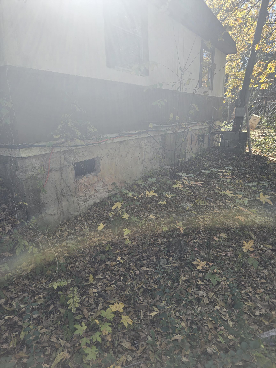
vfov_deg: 73.9
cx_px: 138
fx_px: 245
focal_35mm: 23
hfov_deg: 58.9
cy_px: 184
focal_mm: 6.3
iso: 12
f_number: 1.7
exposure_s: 1/225
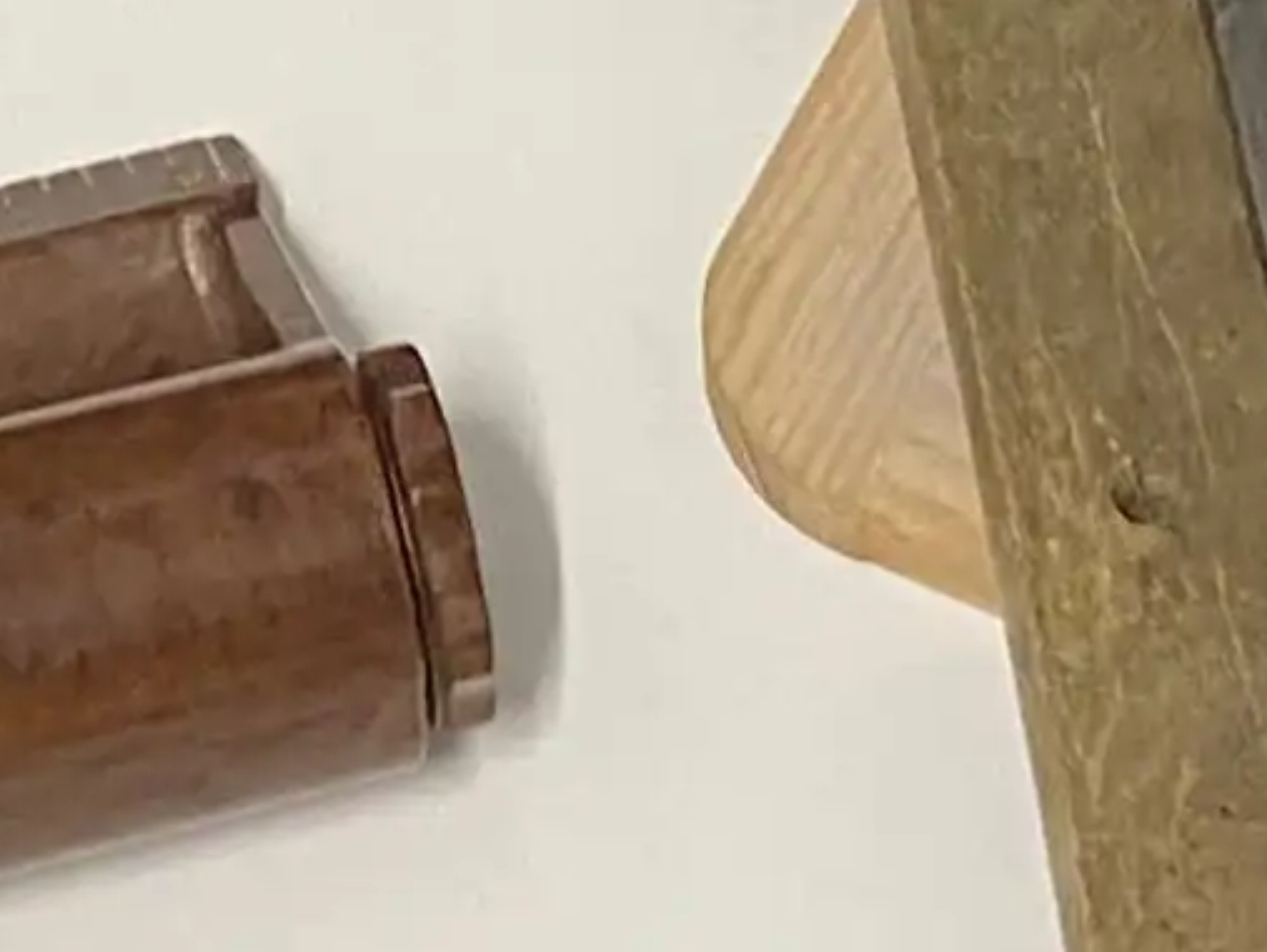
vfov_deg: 6.7
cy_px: -1591
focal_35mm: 207
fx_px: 7580
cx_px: 453
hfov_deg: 9.5
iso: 125
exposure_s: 1/50
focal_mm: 4.25
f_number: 1.8
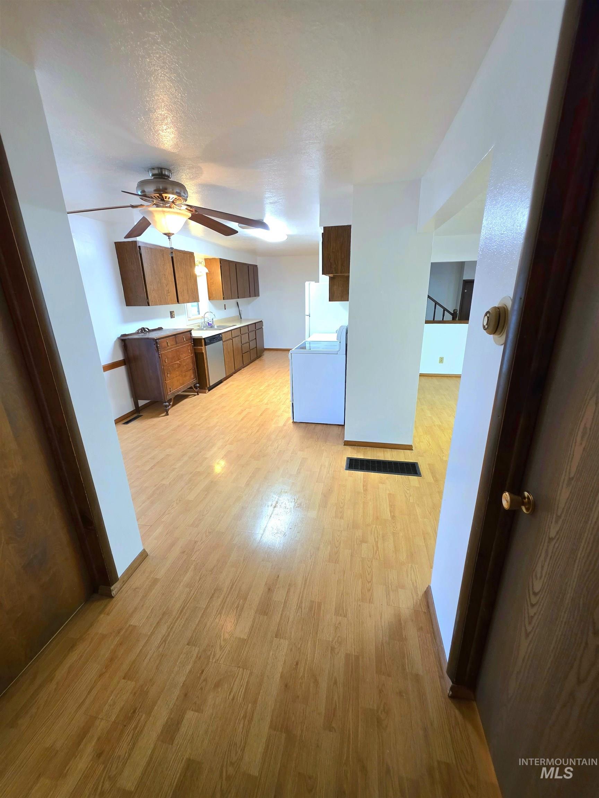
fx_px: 300
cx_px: 300
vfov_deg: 106.2
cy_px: 399
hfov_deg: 89.9
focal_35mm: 13
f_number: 1.9
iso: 160
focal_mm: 2.2
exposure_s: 1/60.2
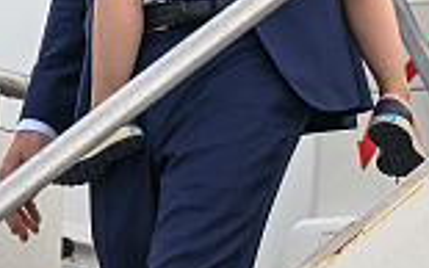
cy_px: -39
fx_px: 9123
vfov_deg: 1.7
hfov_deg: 2.7
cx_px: 19
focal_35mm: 780
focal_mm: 200
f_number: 5
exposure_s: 1/200
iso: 320
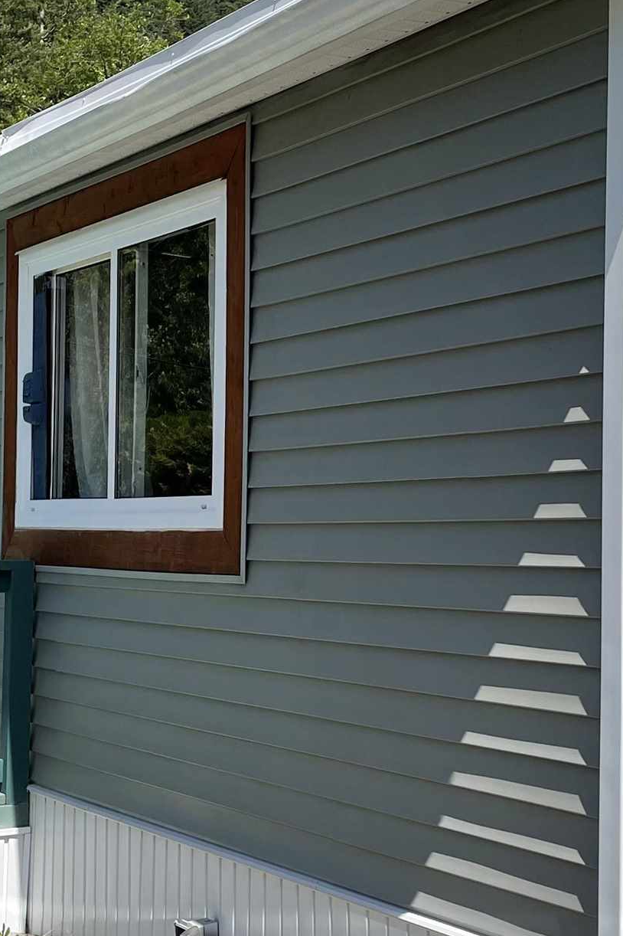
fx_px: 1766
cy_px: 538
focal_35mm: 68
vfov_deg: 29.6
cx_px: 419
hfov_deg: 19.9
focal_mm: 4.2
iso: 32
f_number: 1.6
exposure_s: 1/4132
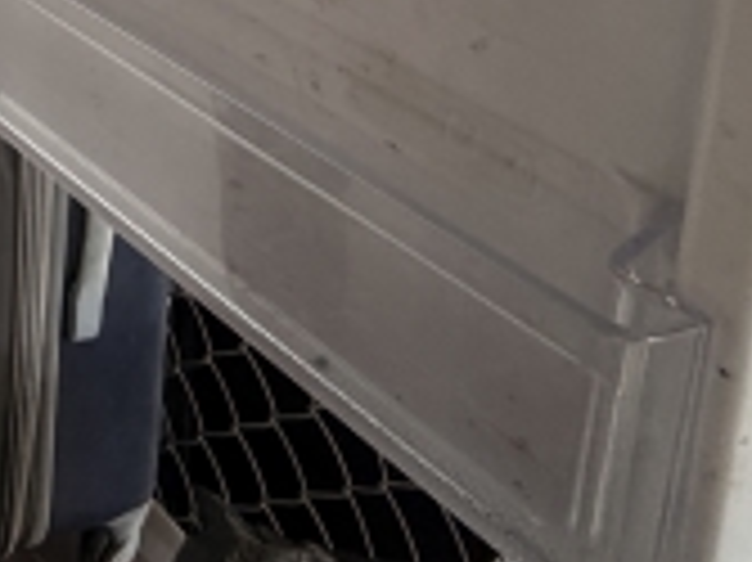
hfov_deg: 27.2
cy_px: -400
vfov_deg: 20.2
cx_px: -288
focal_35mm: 56
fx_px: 1216
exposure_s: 1/50
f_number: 2.2
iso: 200
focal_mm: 2.22
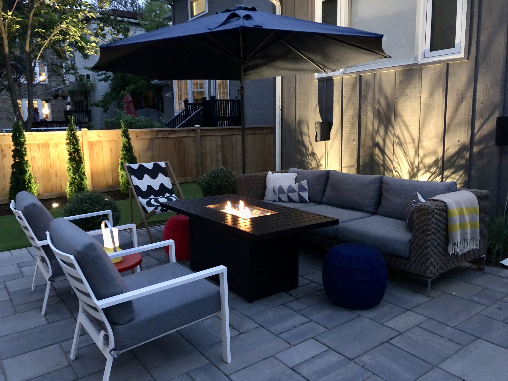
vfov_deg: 49.7
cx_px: 254
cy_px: 190
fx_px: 411
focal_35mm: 28
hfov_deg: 63.4
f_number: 1.8
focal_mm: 4
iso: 160
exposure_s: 1/4
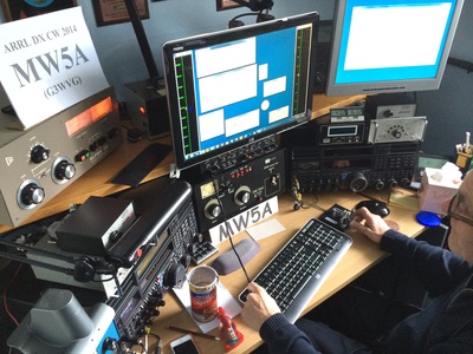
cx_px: 236
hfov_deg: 60.0
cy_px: 177
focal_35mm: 30
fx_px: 410
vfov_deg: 46.8
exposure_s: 1/15
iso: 320
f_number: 2.2
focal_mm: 4.12
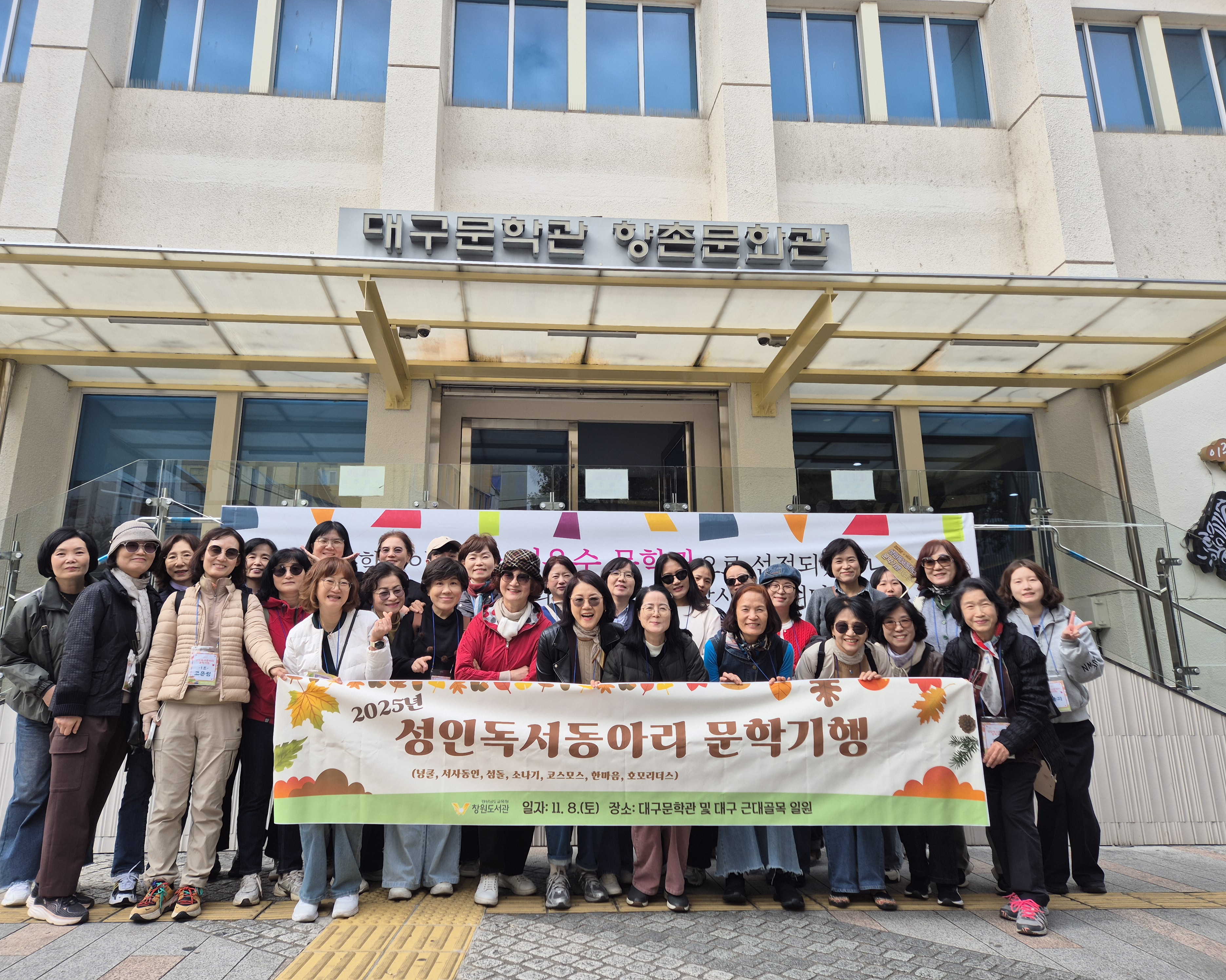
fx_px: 871
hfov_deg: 70.3
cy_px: 489
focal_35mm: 24
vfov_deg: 58.8
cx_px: 608
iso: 25
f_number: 1.8
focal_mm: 5.4
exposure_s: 1/542
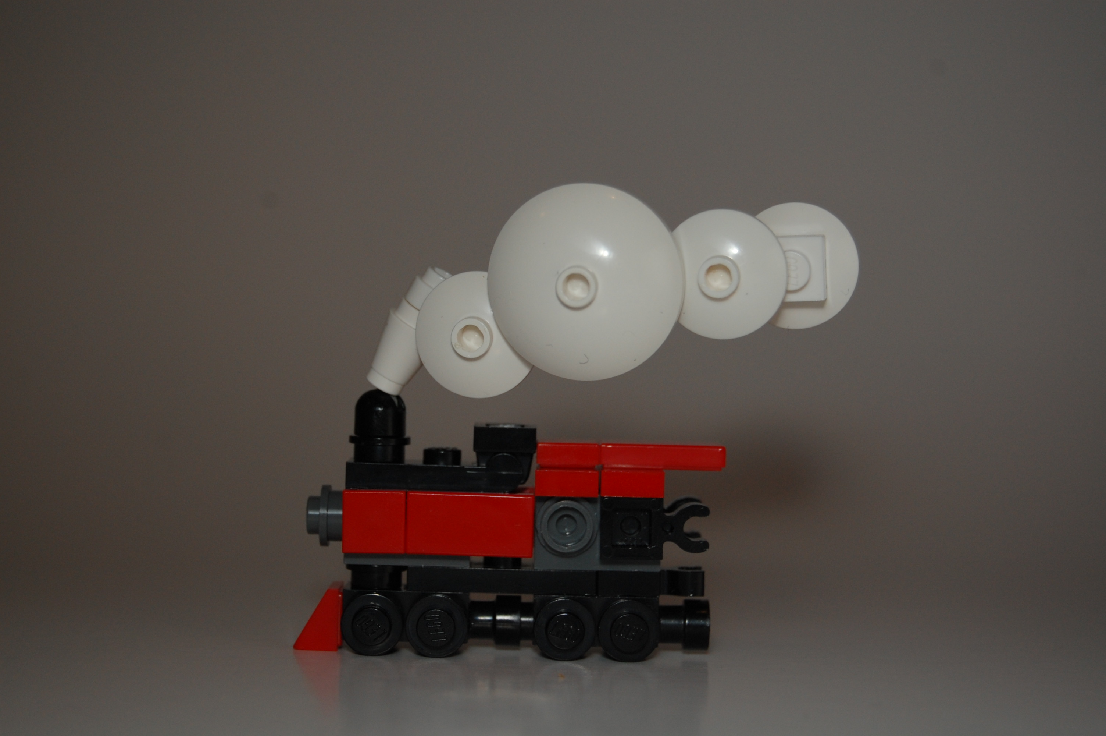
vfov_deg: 16.5
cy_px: 368
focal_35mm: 82
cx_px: 553
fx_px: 2532
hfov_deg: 24.6
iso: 400
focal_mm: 55
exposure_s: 1/60
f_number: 5.6
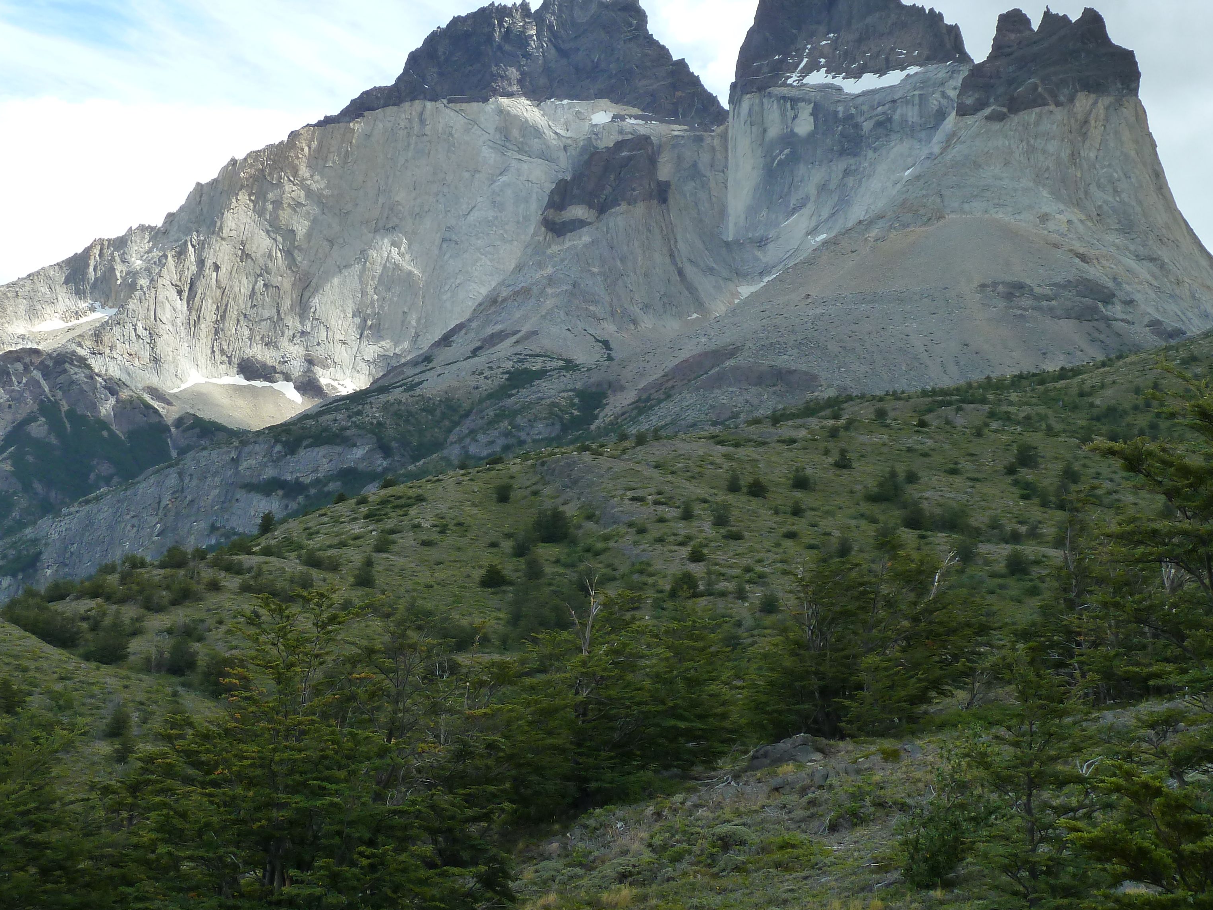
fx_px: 1927
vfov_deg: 26.5
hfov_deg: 34.8
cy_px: 329
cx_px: 499
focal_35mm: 55
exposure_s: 1/400
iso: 125
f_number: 4
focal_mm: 6.9
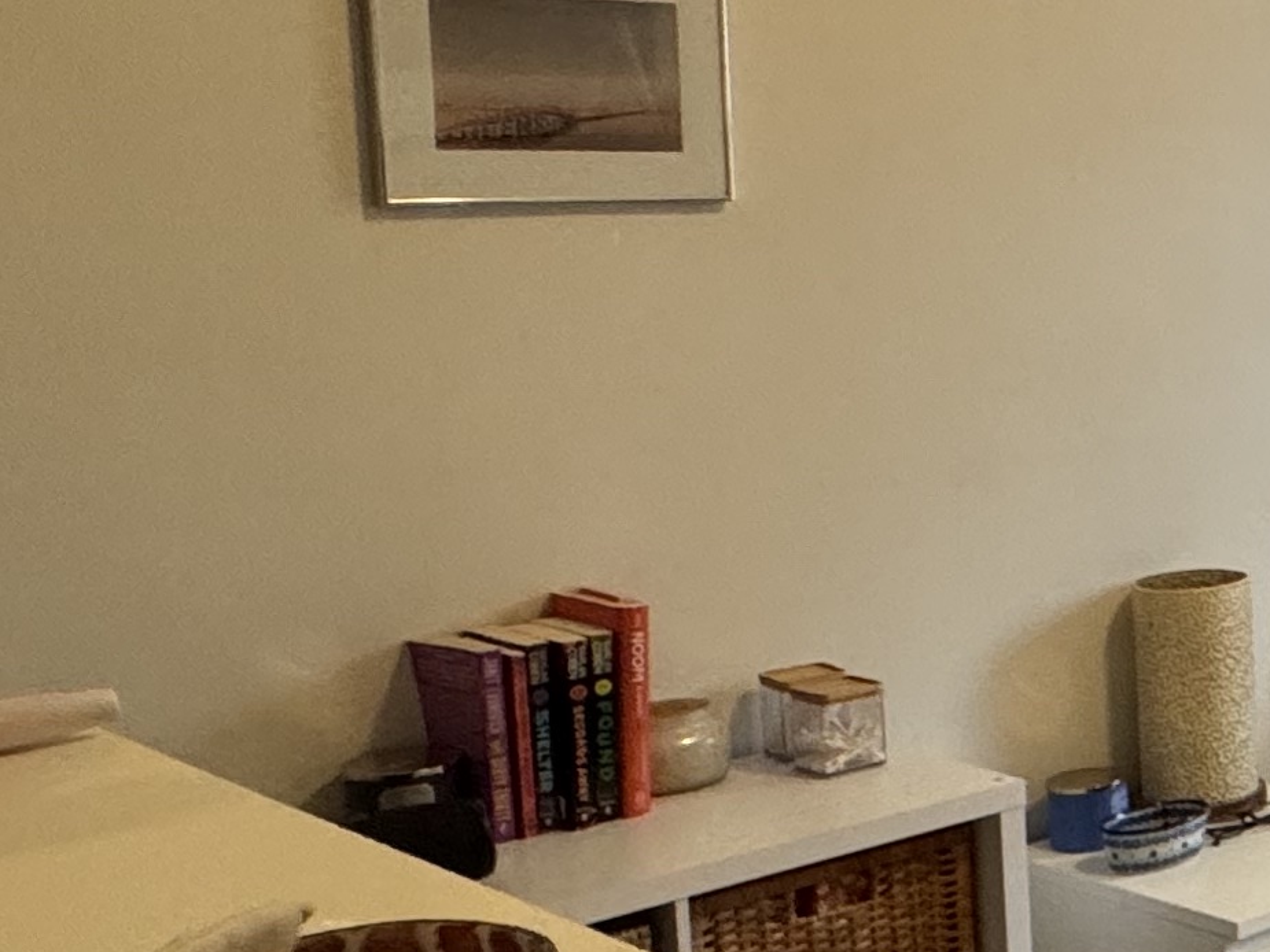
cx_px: 2043
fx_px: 2238
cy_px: 362
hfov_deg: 23.3
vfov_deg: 24.0
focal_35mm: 61
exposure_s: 1/120
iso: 320
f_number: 2.2
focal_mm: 2.22
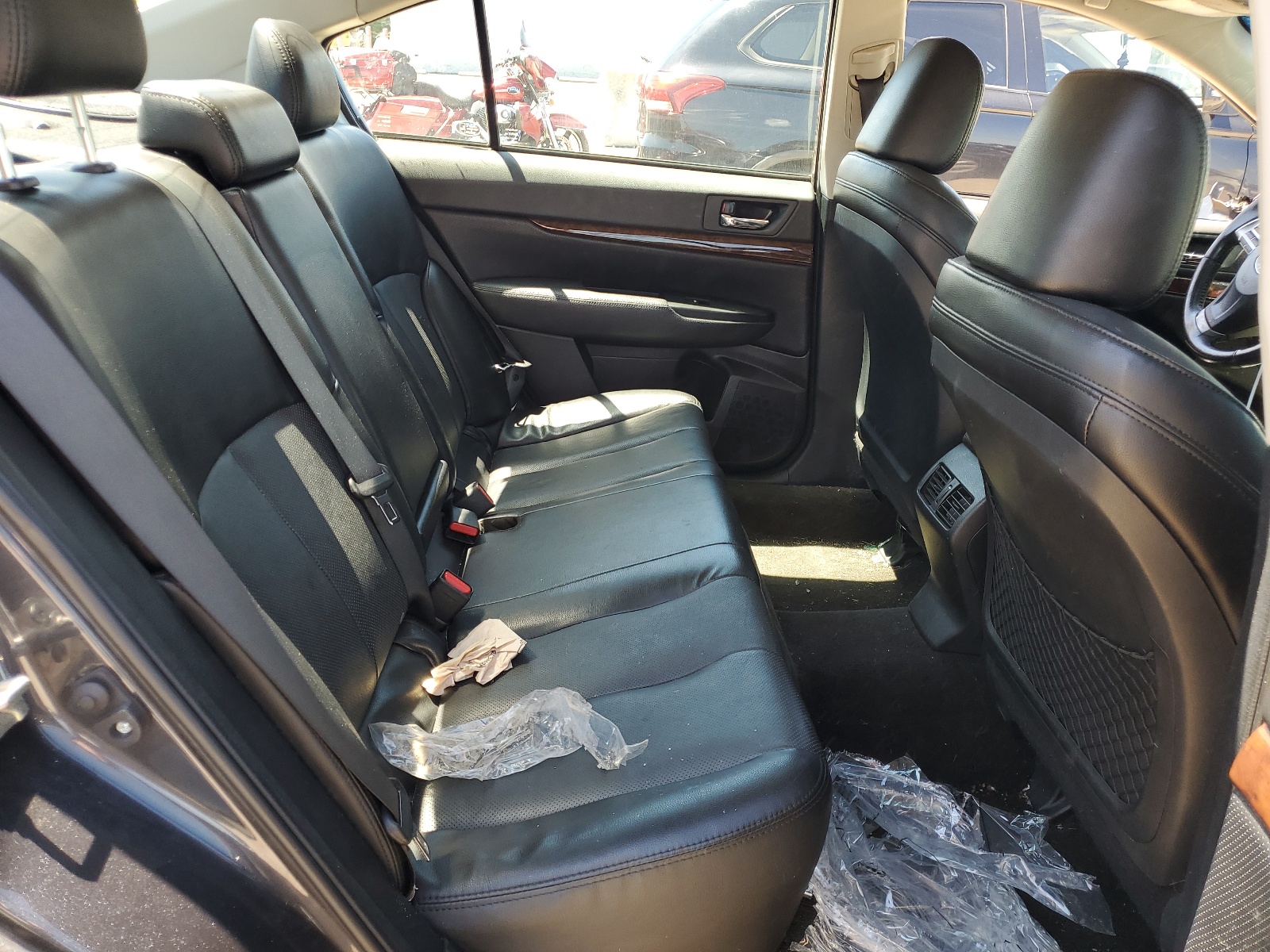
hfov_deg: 67.3
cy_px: 476
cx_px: 635
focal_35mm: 26
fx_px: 954
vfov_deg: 53.1
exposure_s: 1/164
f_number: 1.5
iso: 50
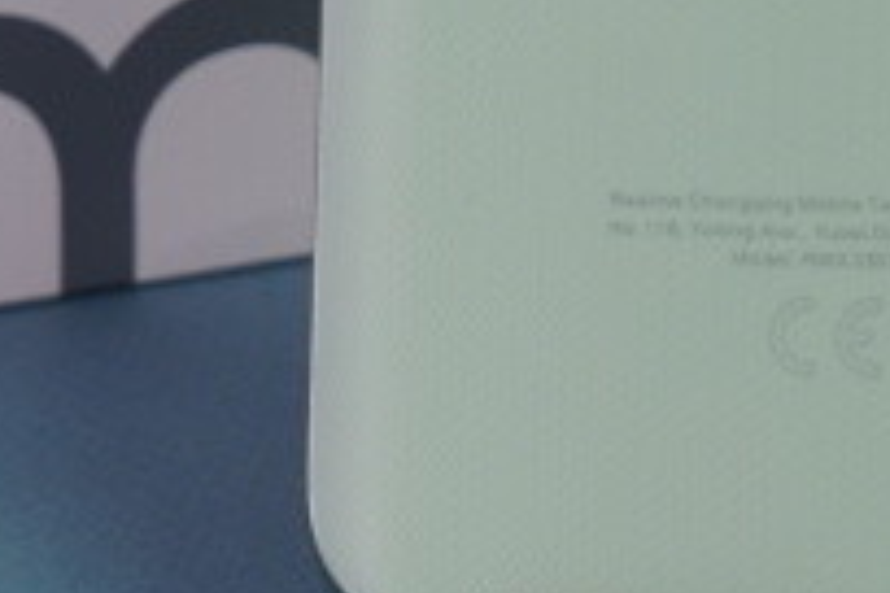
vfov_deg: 4.9
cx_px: 214
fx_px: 6848
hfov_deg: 7.4
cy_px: -641
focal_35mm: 277
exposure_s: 1/160
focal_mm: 47
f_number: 6.3
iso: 640
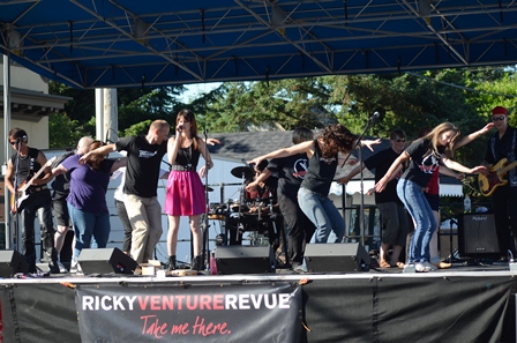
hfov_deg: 19.5
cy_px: 172
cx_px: 258
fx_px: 1505
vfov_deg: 13.0
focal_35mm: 105
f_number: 4.5
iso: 100
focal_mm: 70
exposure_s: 1/320
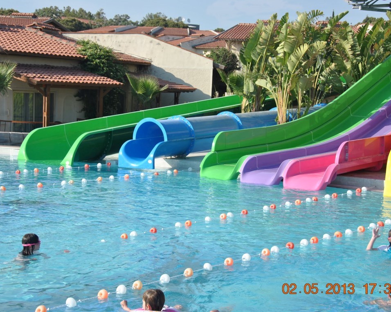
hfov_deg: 26.8
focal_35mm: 71
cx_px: 208
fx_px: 822
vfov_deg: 21.6
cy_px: 156
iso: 100
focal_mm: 42
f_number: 8
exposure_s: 1/250
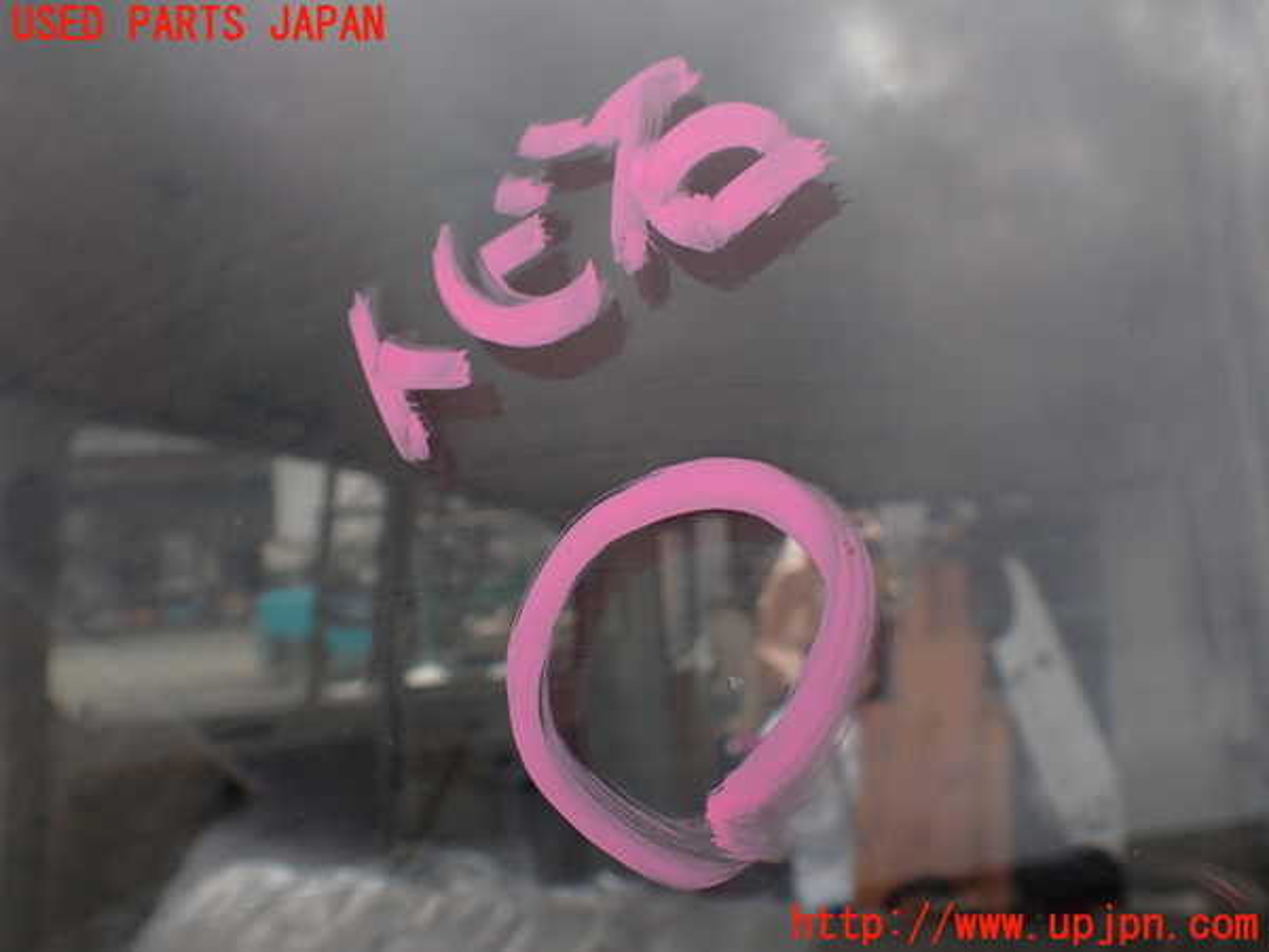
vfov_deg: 46.8
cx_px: 634
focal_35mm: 30
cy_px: 476
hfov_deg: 60.0
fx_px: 1100
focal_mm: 5.4
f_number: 3.2
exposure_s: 1/800
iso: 100
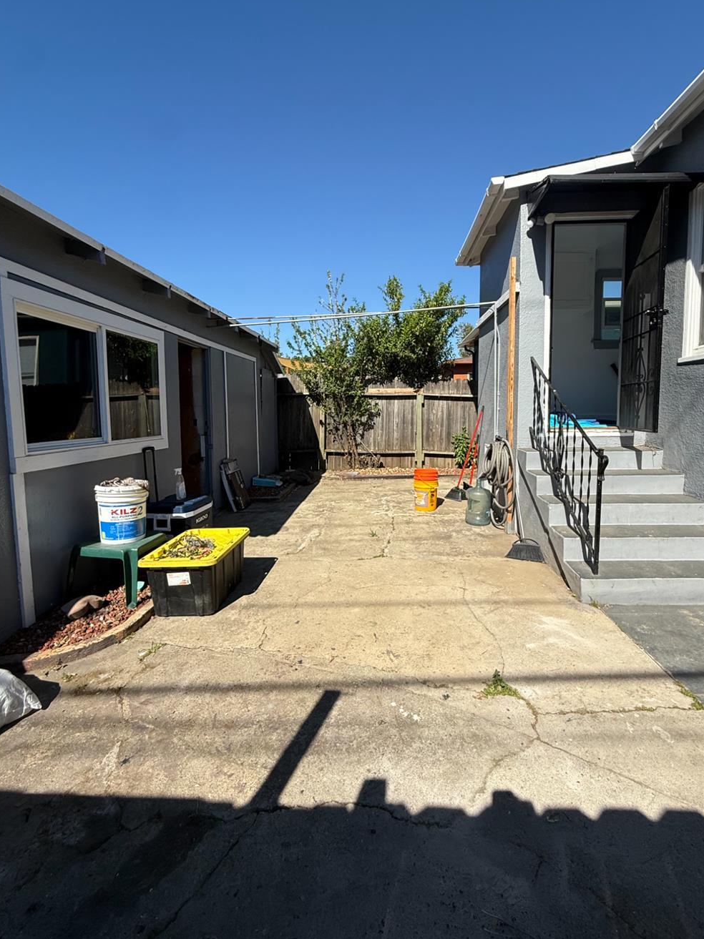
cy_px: 448
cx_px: 385
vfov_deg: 94.4
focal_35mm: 16
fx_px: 434
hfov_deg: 77.9
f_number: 2.2
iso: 50
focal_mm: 2.22
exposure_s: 1/2320
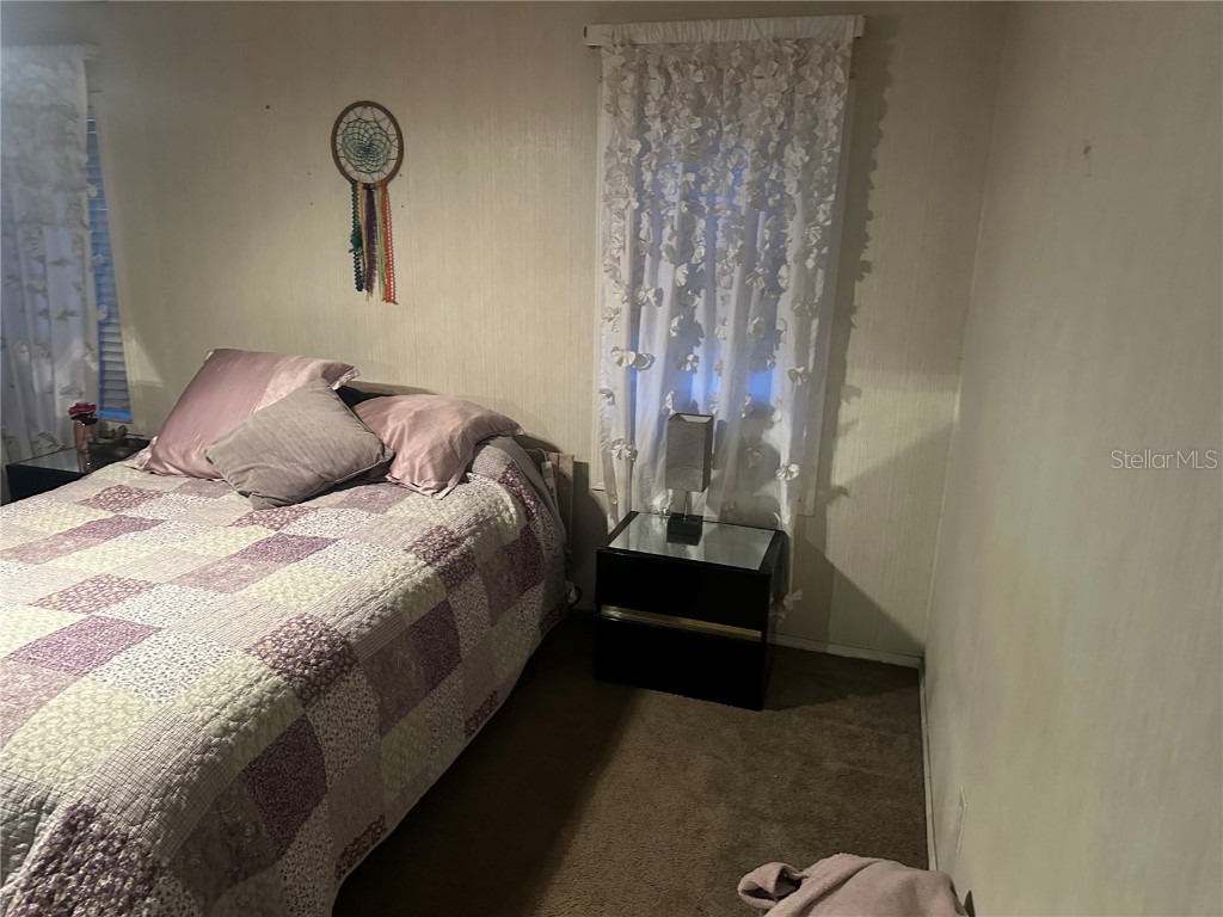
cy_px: 458
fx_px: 848
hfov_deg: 71.6
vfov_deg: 56.8
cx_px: 612
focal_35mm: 24
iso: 800
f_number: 1.78
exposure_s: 1/40
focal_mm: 6.86
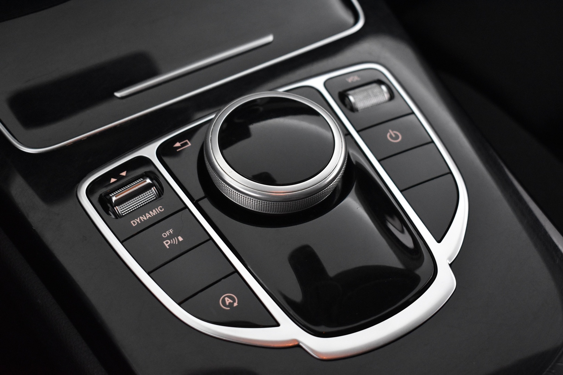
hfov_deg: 36.9
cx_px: 282
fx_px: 844
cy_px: 188
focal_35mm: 54
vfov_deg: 25.1
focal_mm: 36
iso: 3200
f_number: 4.8
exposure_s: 1/50
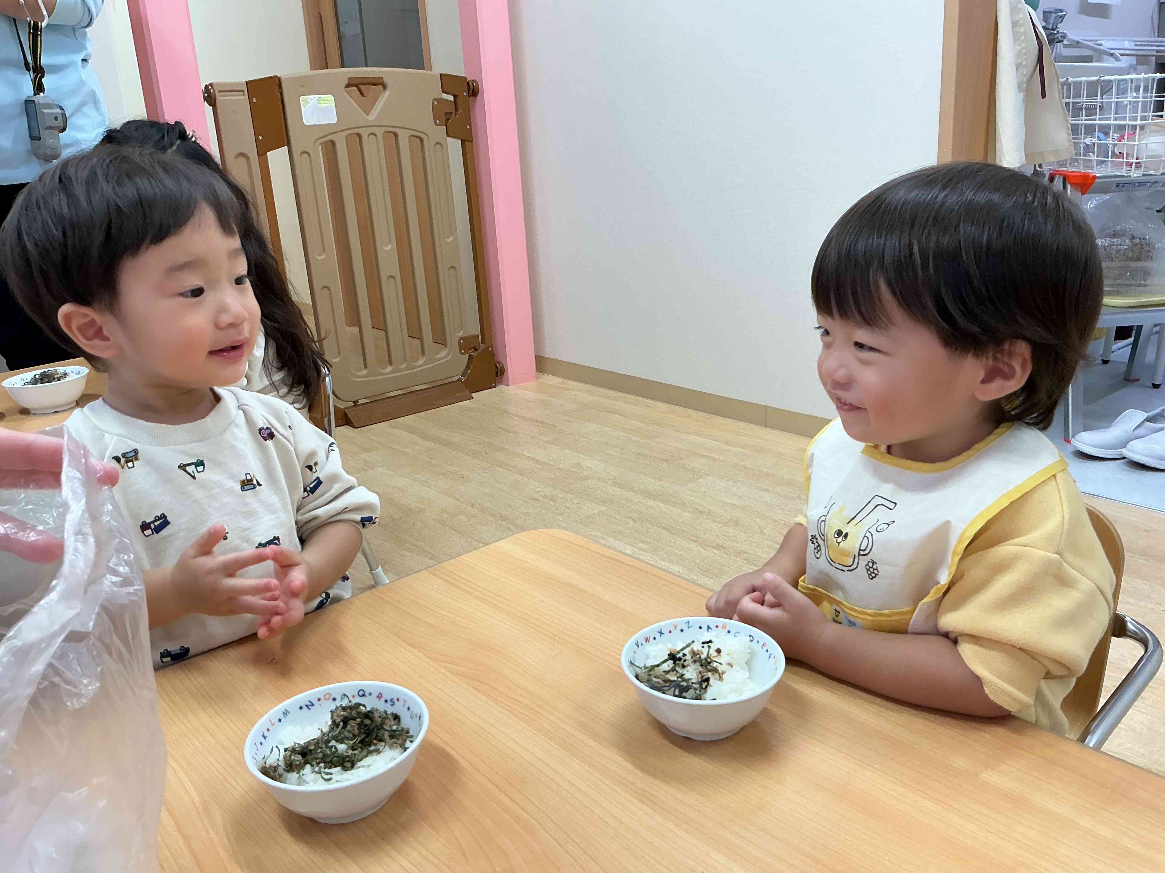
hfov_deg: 61.7
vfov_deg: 48.2
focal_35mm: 29
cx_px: 582
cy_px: 436
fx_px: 976
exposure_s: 1/100
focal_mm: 3
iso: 64
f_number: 1.8
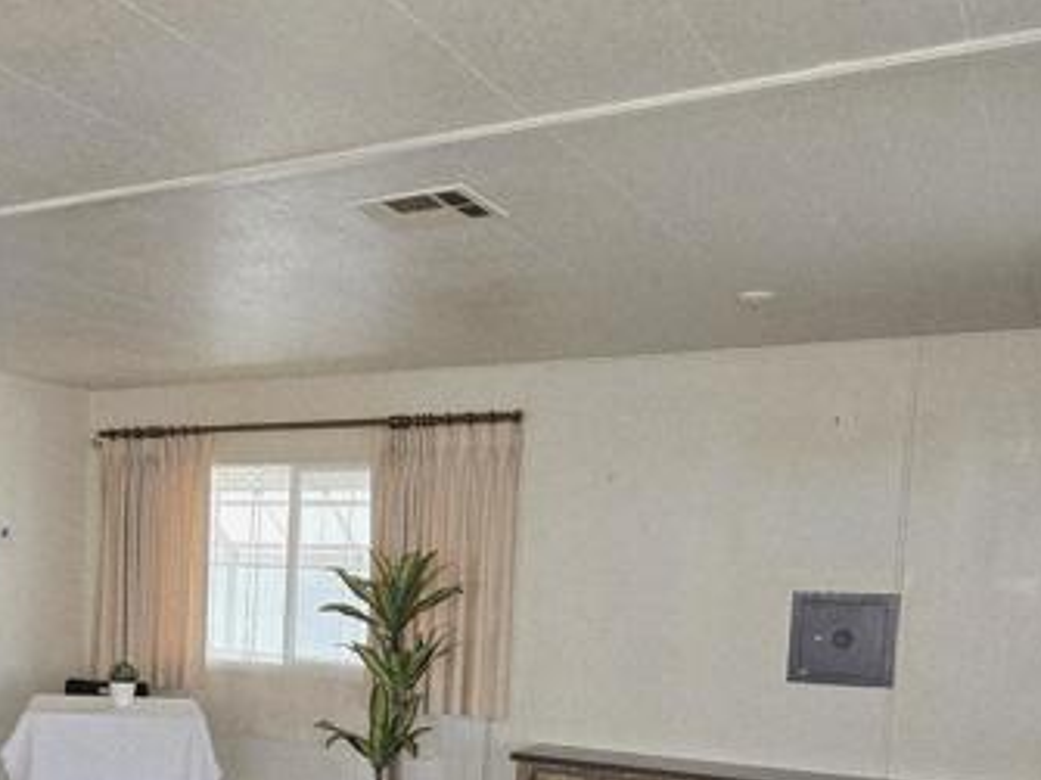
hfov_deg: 40.0
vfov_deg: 31.4
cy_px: 690
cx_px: 115
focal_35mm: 44
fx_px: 1323
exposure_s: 1/120
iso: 160
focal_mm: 6.3
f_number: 1.7
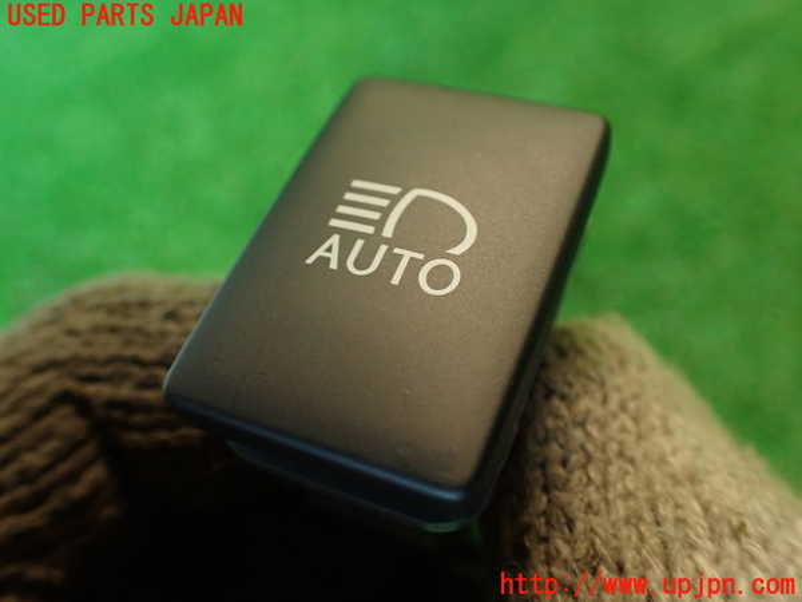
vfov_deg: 44.2
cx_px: 401
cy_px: 301
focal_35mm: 32
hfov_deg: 56.8
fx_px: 741
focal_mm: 5.79
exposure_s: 1/30
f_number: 2.4
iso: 250
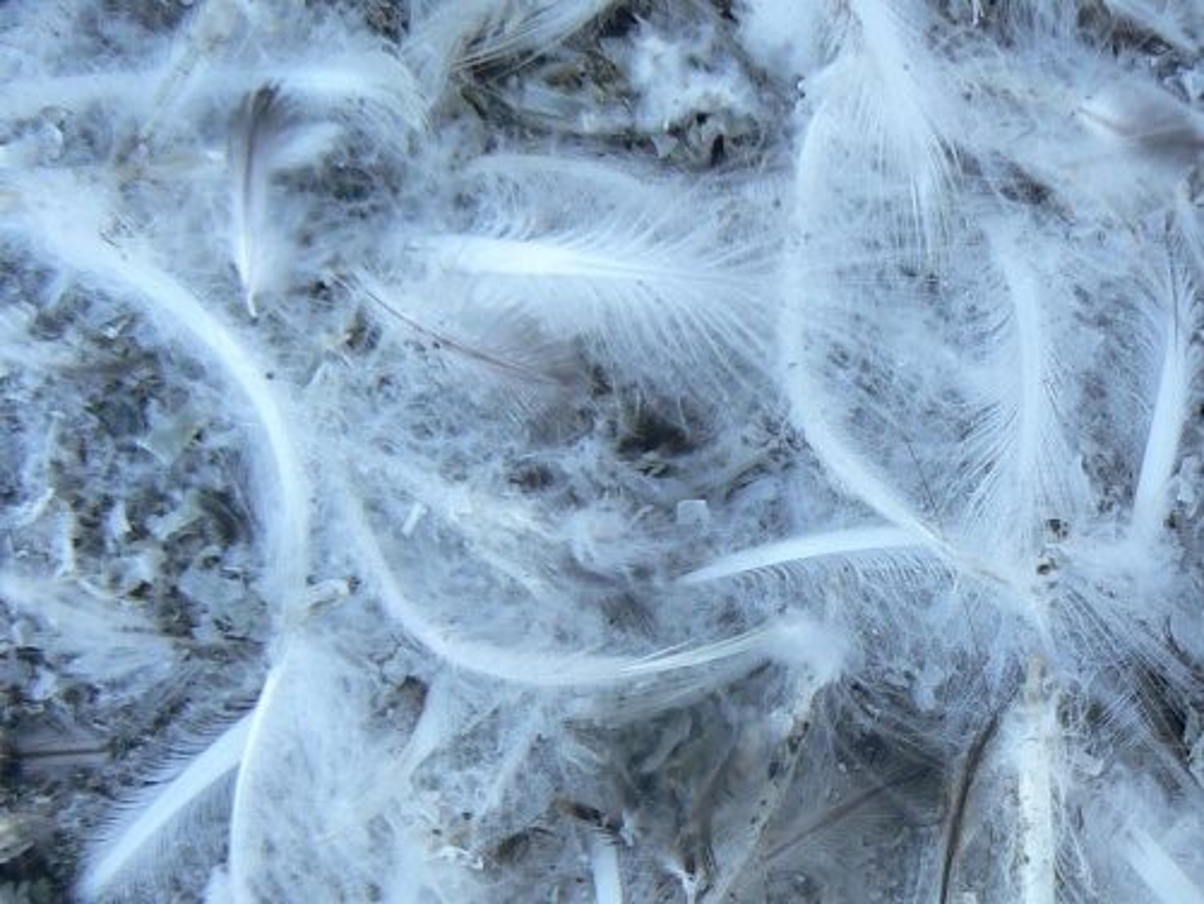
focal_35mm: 36
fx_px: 1252
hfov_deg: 51.3
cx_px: 602
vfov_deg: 39.7
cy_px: 452
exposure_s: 1/100
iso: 80
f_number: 4
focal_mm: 6
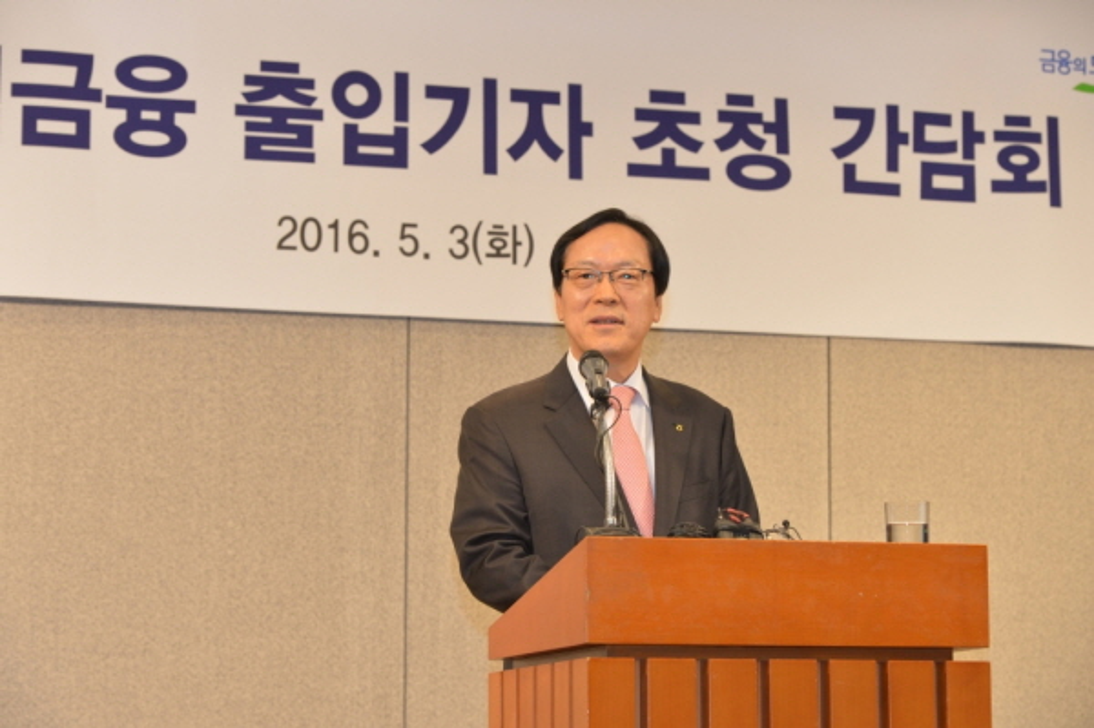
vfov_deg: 13.4
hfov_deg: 20.0
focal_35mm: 102
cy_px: 364
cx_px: 547
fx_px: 3097
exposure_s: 1/200
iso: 1250
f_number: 6.3
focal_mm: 102
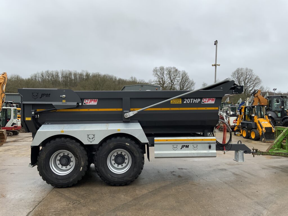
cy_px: 108
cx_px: 144
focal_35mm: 29
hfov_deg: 61.7
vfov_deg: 48.2
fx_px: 241
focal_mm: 3
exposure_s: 1/355
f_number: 1.8
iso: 16
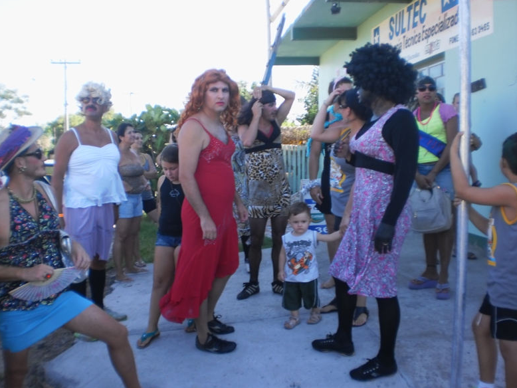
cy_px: 195
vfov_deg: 38.7
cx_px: 253
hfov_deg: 50.1
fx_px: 553
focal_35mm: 37
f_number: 3.1
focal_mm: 6.3
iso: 100
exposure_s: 1/200
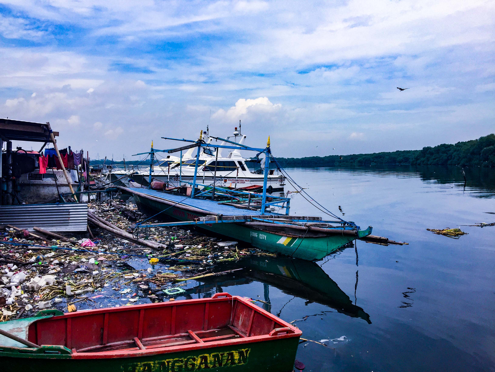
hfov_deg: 61.7
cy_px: 186
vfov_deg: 48.2
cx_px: 248
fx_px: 415
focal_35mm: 29
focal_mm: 4.15
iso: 32
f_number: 2.2
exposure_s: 1/1799
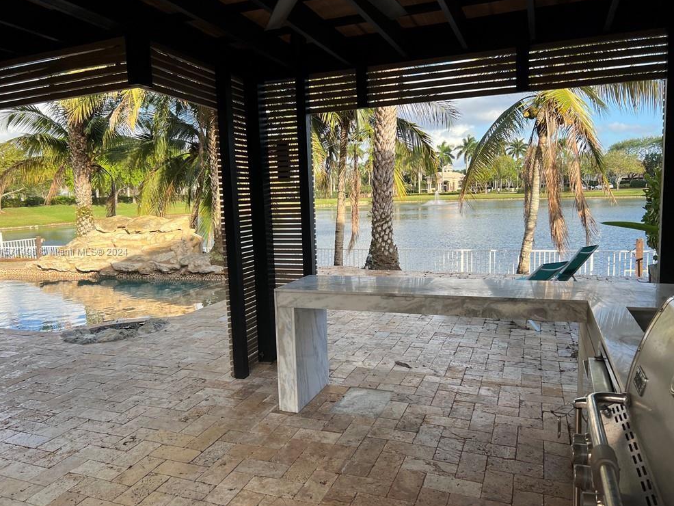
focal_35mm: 27
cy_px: 252
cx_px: 335
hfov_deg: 65.3
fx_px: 526
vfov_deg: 51.4
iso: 50
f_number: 1.5
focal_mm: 5.7
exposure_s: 1/1048
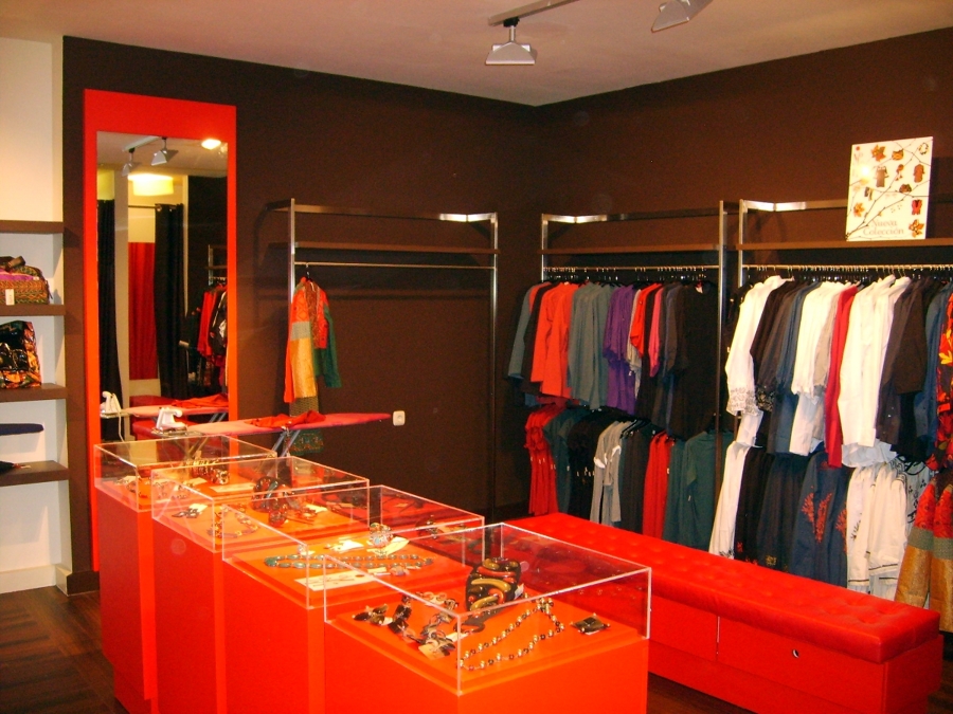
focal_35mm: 35
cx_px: 476
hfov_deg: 52.6
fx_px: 964
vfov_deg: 40.7
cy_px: 357
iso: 277
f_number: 2.8
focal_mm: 5.8
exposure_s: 1/30
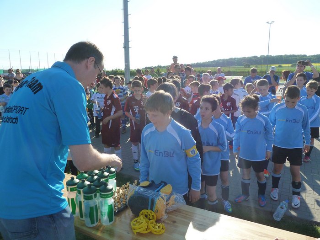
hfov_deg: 69.4
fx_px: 231
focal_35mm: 25
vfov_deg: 54.9
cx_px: 160
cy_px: 120
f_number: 4
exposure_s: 1/400
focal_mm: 4.1
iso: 125
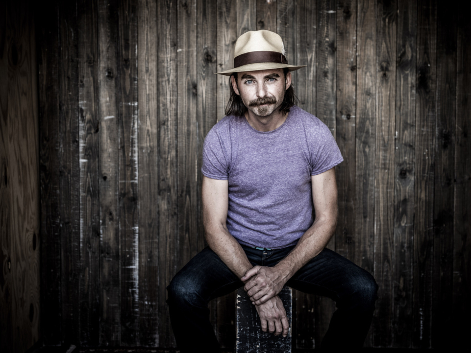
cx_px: 239
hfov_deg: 38.9
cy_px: 186
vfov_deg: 29.7
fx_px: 667
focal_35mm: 49
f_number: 4
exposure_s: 1/125
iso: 320
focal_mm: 58.6
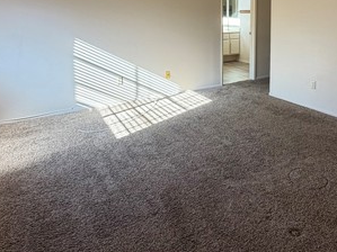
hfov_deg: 58.1
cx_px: 236
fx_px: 292
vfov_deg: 44.2
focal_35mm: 30
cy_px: 46
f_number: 2.2
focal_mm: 2.22
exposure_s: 1/121
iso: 160
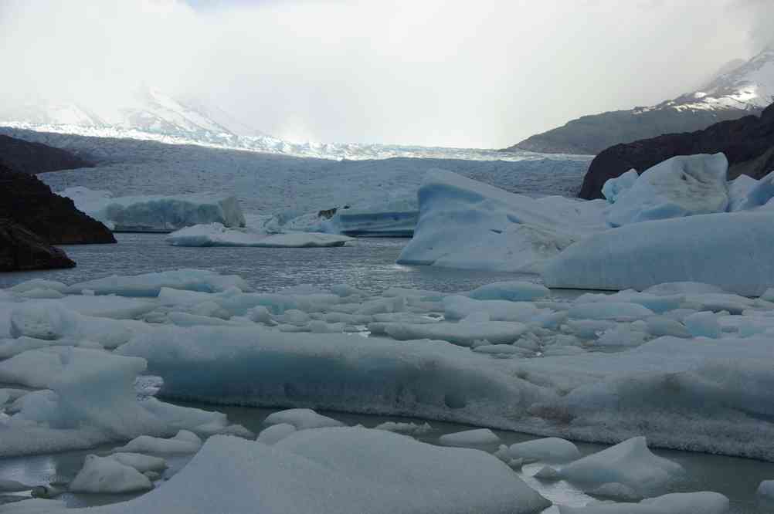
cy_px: 257
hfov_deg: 28.1
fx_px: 1546
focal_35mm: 72
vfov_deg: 18.9
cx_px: 387
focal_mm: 47.5
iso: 100
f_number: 9.5
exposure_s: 1/250
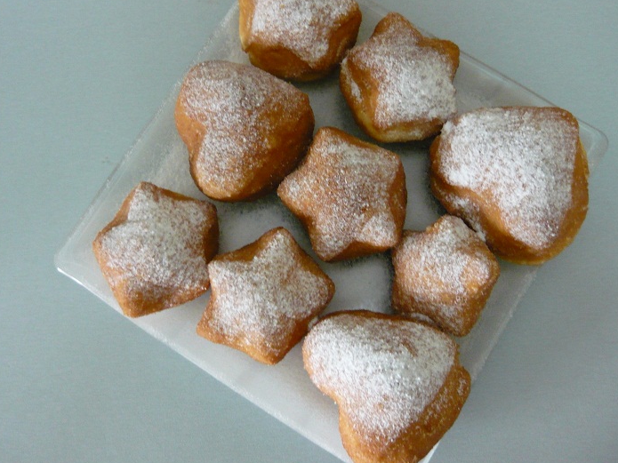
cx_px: 301
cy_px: 202
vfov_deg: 37.6
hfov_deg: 49.0
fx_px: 678
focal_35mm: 38
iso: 400
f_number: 2.8
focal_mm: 5.5
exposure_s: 1/20
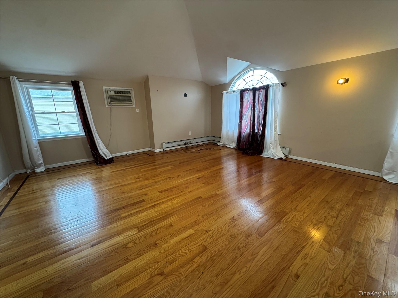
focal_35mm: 14
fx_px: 161
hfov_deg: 102.1
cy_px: 149
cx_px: 199
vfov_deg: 85.7
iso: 320
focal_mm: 2.22
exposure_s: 1/60
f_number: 2.2
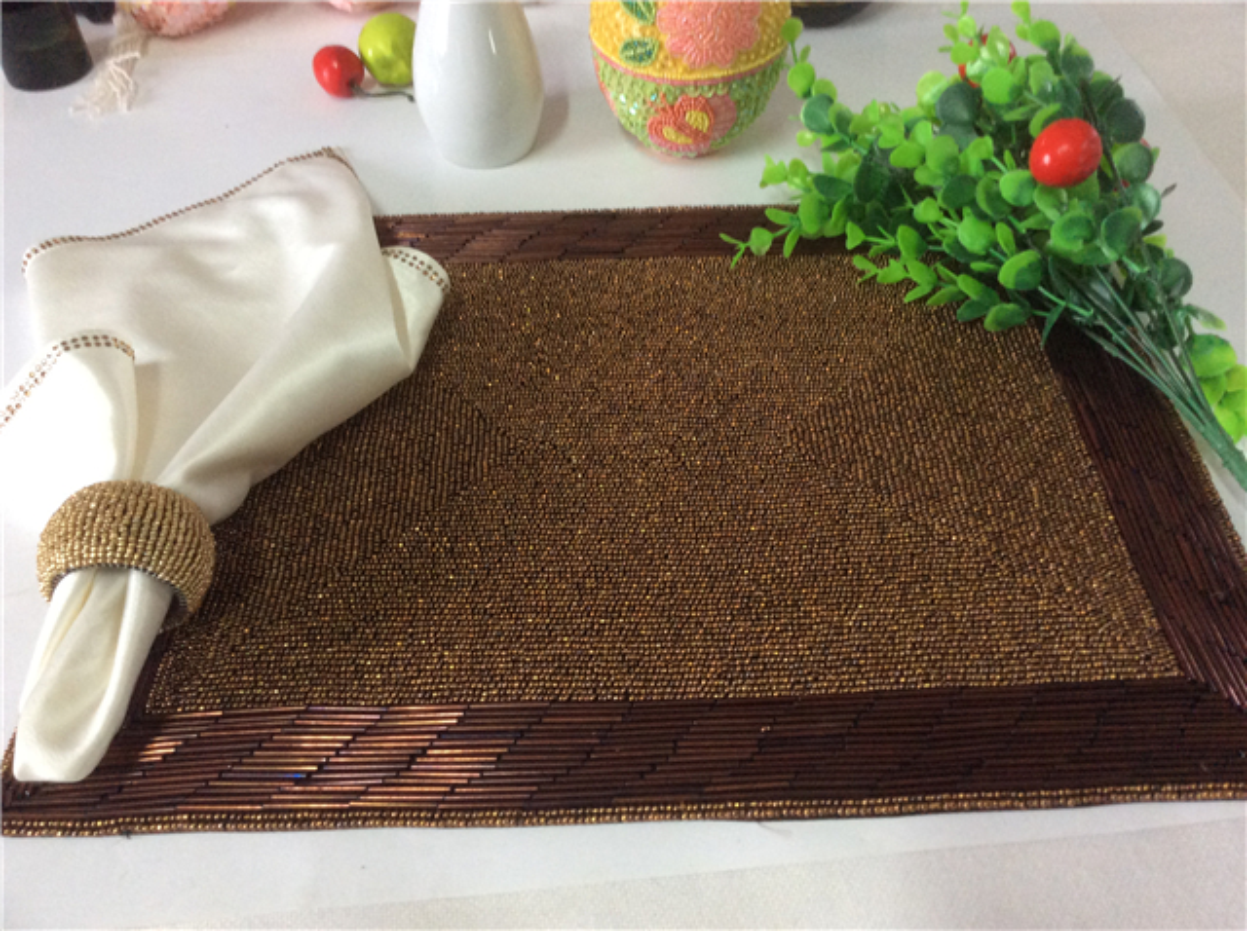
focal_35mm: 32
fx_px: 1151
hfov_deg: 56.9
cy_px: 466
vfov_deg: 44.1
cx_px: 624
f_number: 2.4
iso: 125
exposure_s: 1/25
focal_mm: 3.3
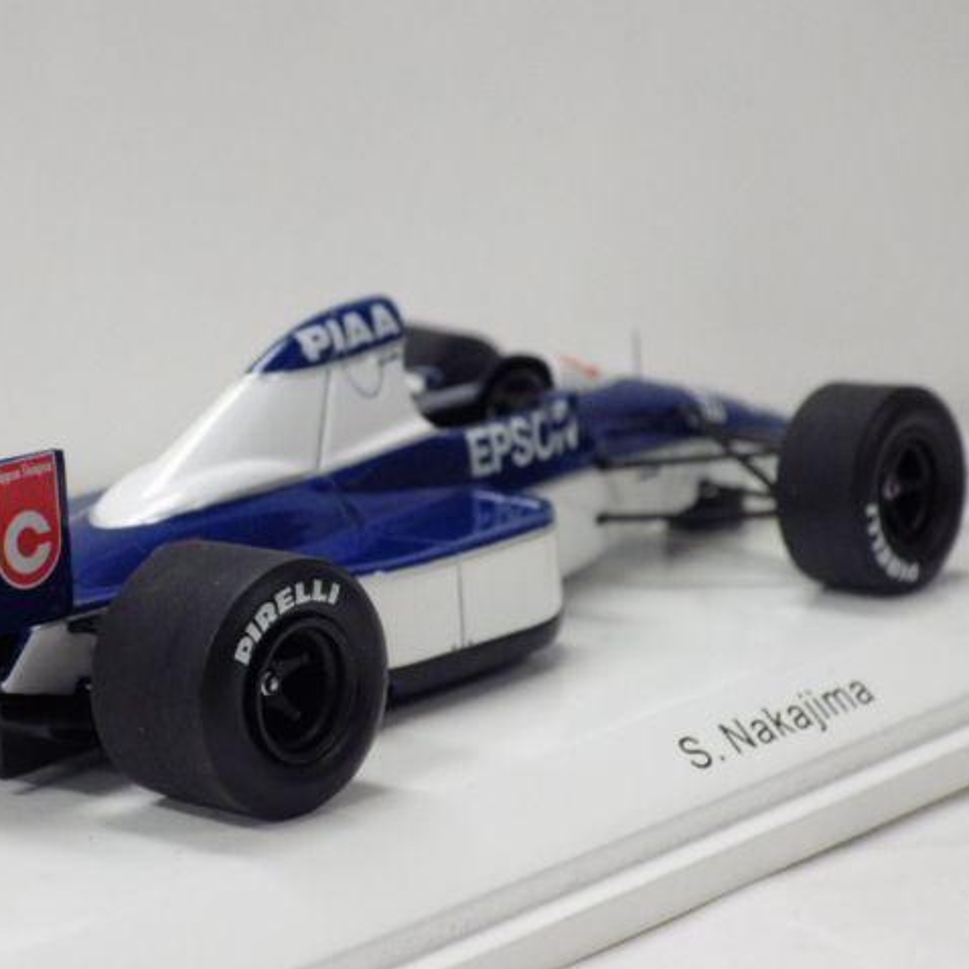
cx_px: 349
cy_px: 484
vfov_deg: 14.3
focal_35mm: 122
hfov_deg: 14.3
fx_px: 3864
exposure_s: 1/60
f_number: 4.6
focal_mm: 18.4
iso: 800
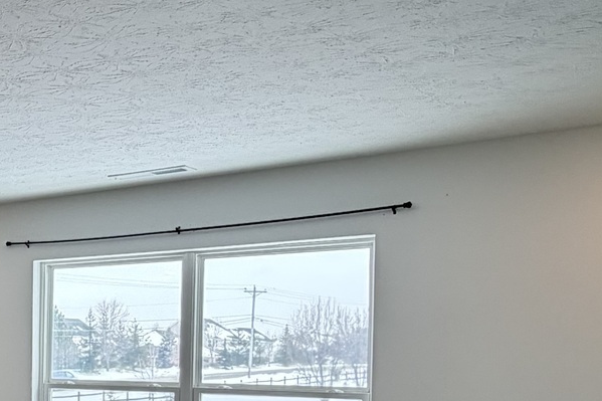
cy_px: 393
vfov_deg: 23.3
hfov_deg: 28.5
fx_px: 936
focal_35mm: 56
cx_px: -200
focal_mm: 2.22
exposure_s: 1/120
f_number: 2.2
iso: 200
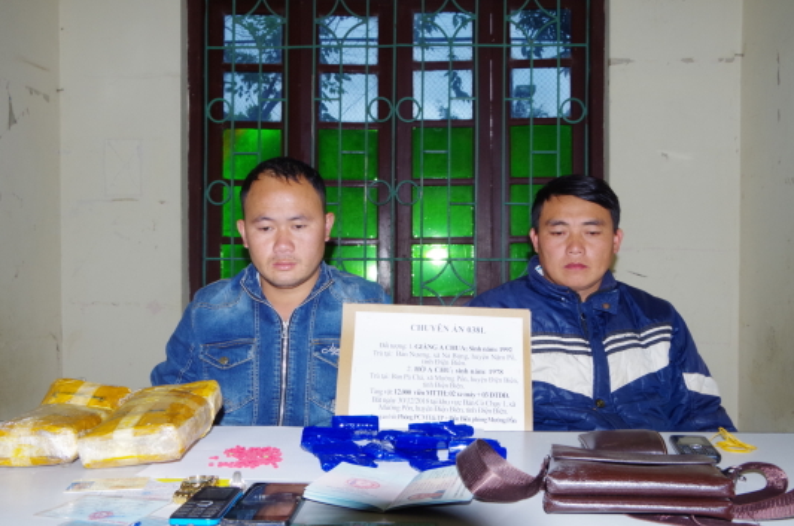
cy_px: 270
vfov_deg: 40.9
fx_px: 704
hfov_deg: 58.8
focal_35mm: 32
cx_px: 404
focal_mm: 21
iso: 800
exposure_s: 1/100
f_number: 11
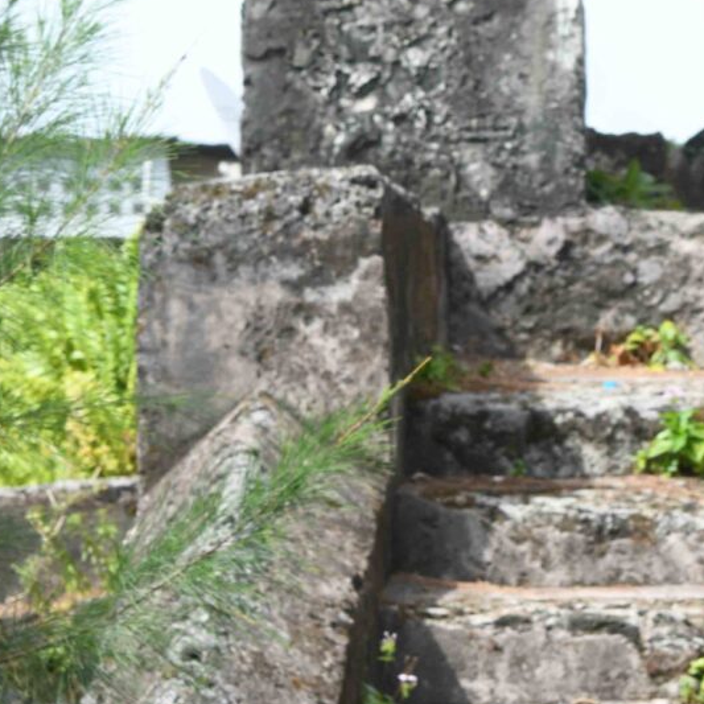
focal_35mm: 245
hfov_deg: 7.1
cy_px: 255
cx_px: 855
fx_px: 5637
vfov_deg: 7.1
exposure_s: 1/100
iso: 80
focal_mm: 60
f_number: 8
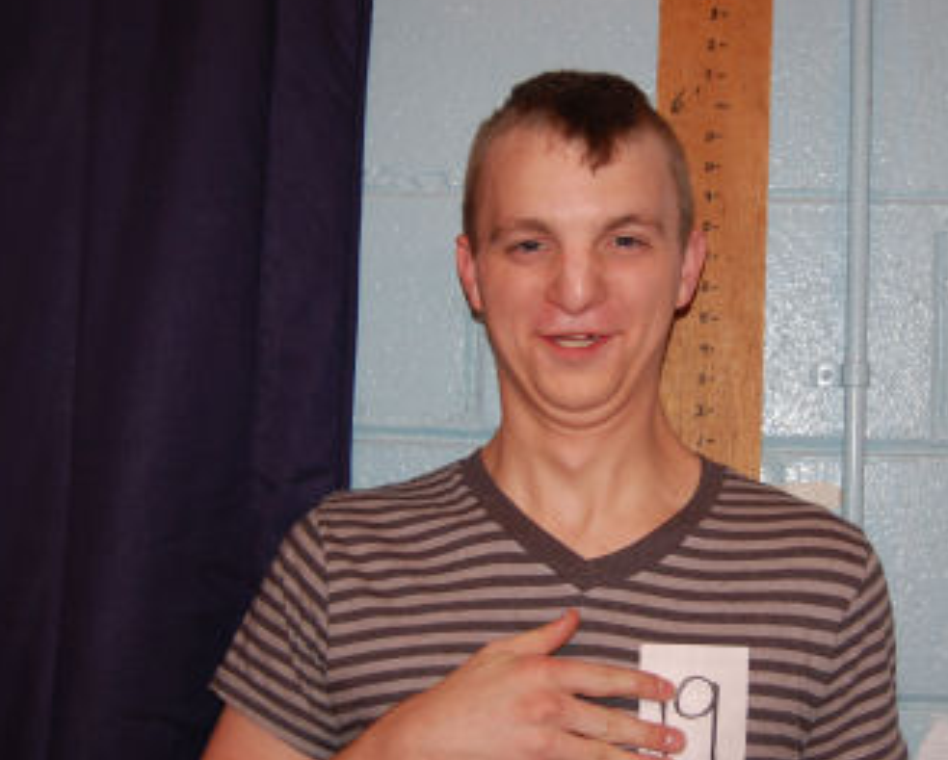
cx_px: 610
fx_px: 1516
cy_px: 409
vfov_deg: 28.1
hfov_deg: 34.5
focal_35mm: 54
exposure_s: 1/60
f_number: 4.2
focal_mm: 28
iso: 400
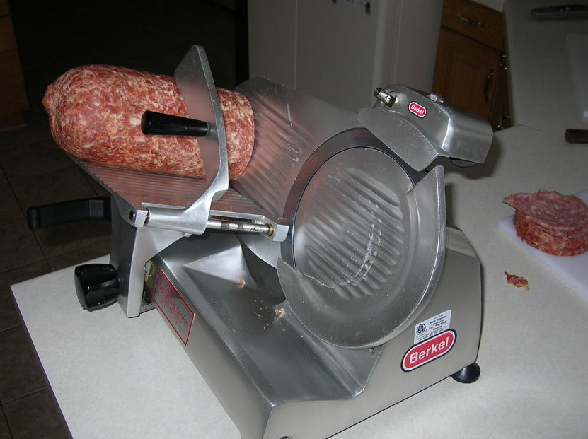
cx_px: 286
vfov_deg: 36.7
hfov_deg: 47.9
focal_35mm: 39
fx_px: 662
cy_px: 236
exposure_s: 1/60.1
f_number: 2.7
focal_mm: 6
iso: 50
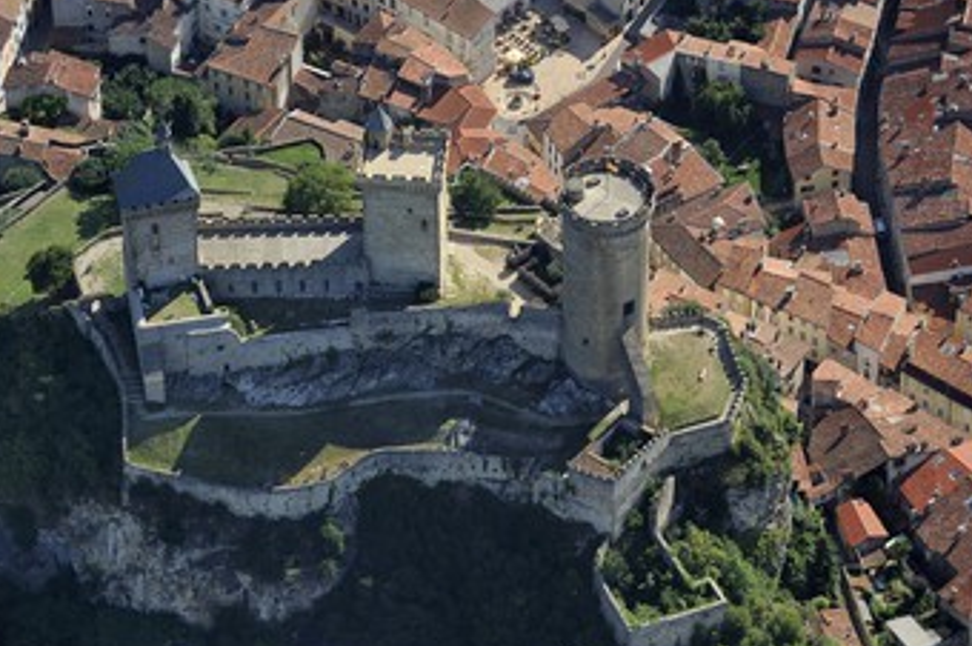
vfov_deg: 6.7
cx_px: 443
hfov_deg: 10.1
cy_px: 309
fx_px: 5503
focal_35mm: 204
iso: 200
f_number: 4.5
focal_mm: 165
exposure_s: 1/1000
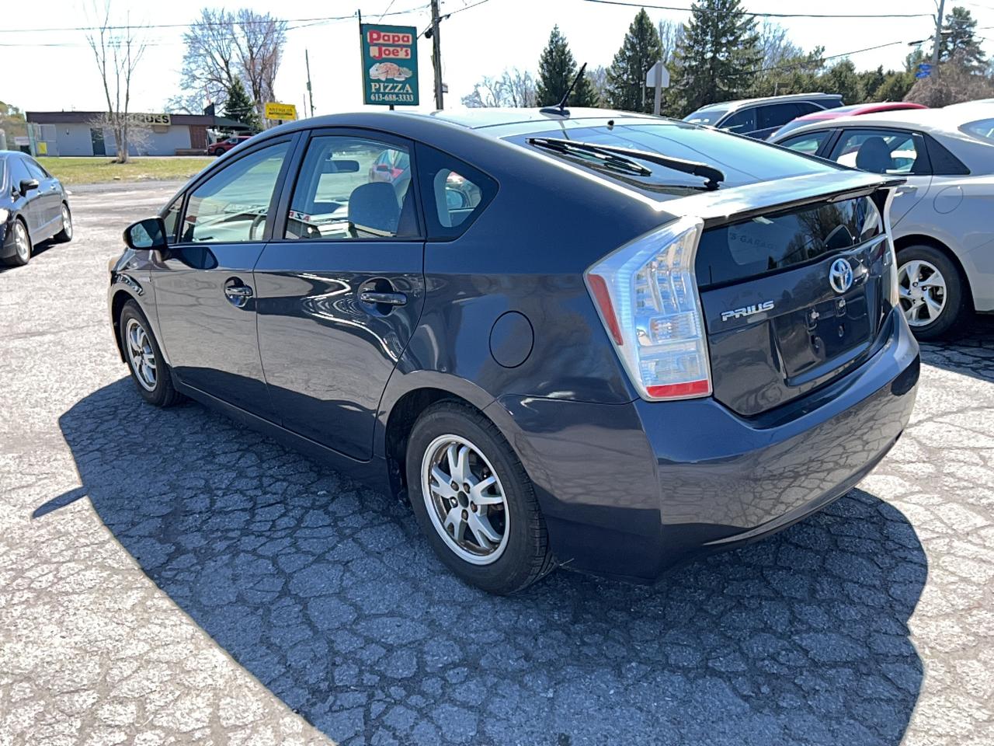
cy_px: 373
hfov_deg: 67.3
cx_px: 497
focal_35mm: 26
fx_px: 747
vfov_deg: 53.1
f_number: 1.5
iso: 32
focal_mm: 5.7
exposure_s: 1/2326
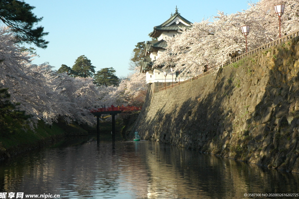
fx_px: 689
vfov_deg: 16.4
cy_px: 95
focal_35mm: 83
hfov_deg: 24.5
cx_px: 153
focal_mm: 52
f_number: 10
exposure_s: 1/250
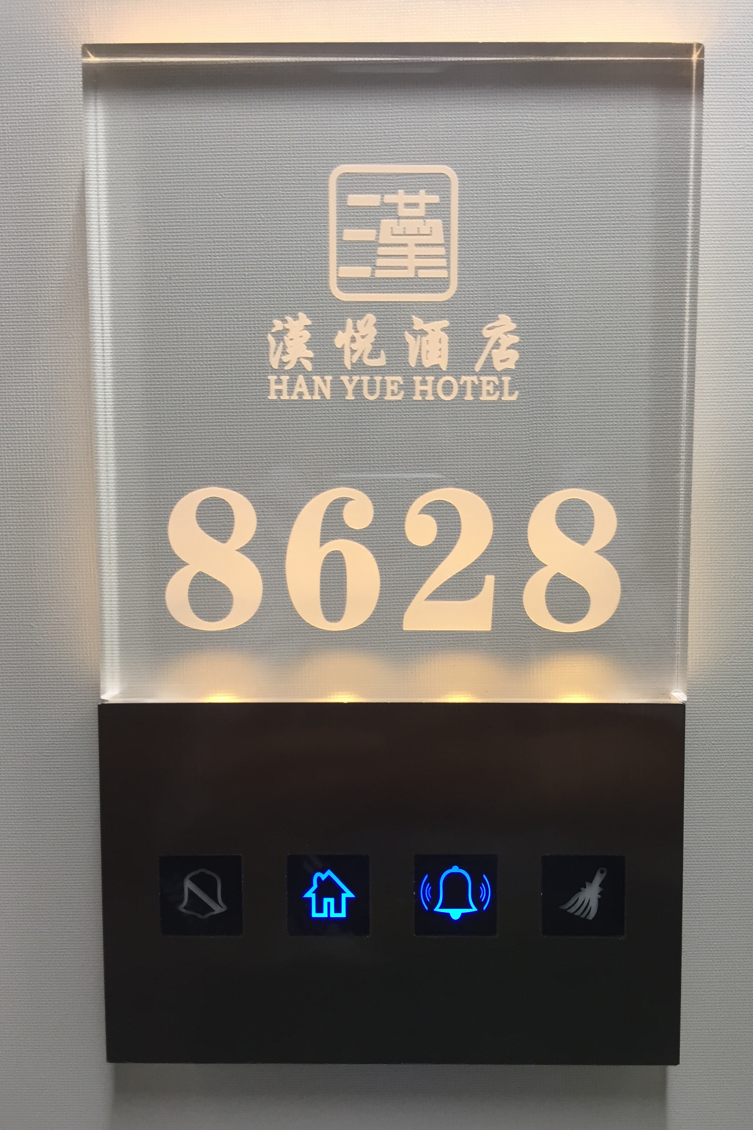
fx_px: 973
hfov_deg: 42.2
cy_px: 576
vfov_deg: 60.3
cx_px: 426
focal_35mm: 31
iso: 100
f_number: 2.2
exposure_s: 1/33
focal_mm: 4.15
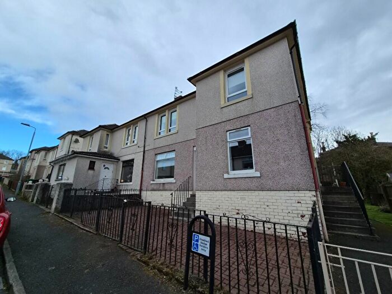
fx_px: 147
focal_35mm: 13
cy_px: 147
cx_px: 196
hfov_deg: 106.2
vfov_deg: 89.9
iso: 100
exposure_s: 1/1324
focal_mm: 2.2
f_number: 2.2
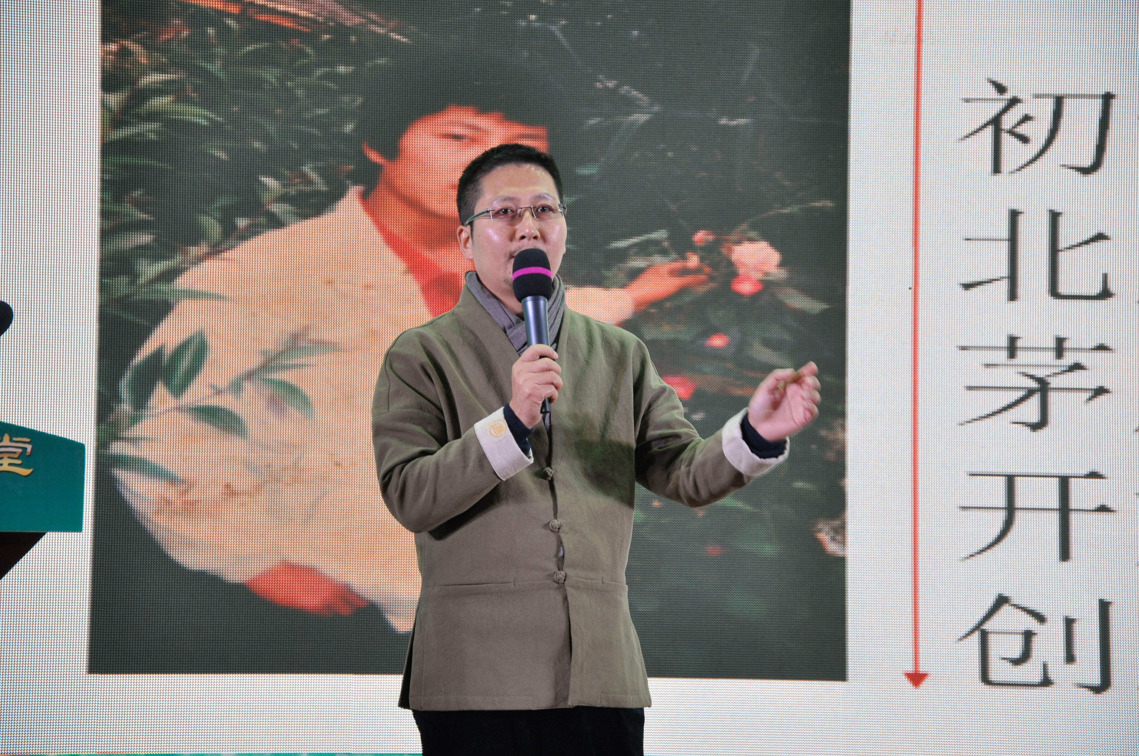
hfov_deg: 17.1
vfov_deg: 11.4
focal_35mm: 120
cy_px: 378
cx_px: 570
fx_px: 3792
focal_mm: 80
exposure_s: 1/100
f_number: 5.3
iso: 800
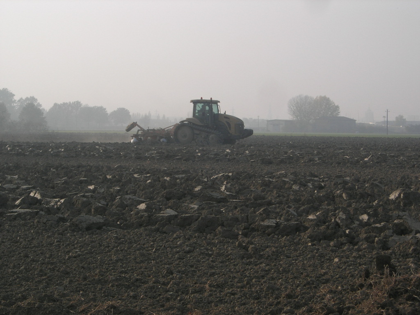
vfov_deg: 13.1
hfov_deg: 17.4
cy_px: 158
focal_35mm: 113
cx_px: 210
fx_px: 1371
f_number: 8.2
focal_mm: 23.4
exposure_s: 1/262
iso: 64
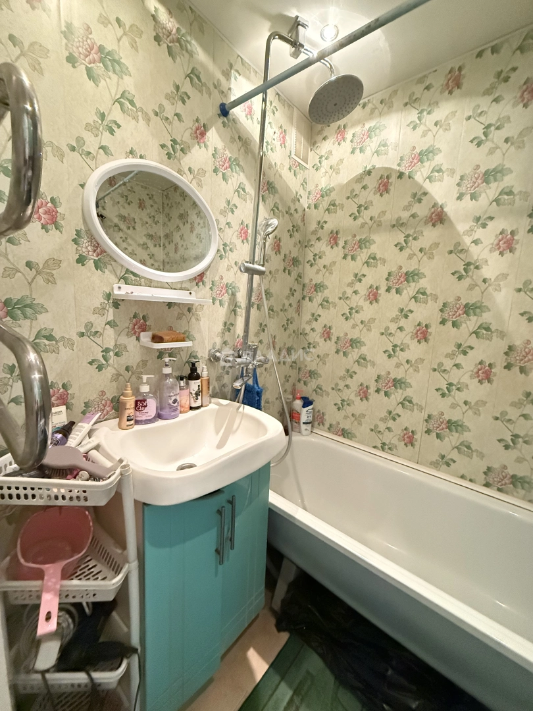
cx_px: 266
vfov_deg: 102.1
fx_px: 287
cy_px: 356
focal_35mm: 14
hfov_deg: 85.7
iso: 1000
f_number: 2.2
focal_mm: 2.22
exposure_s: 1/50
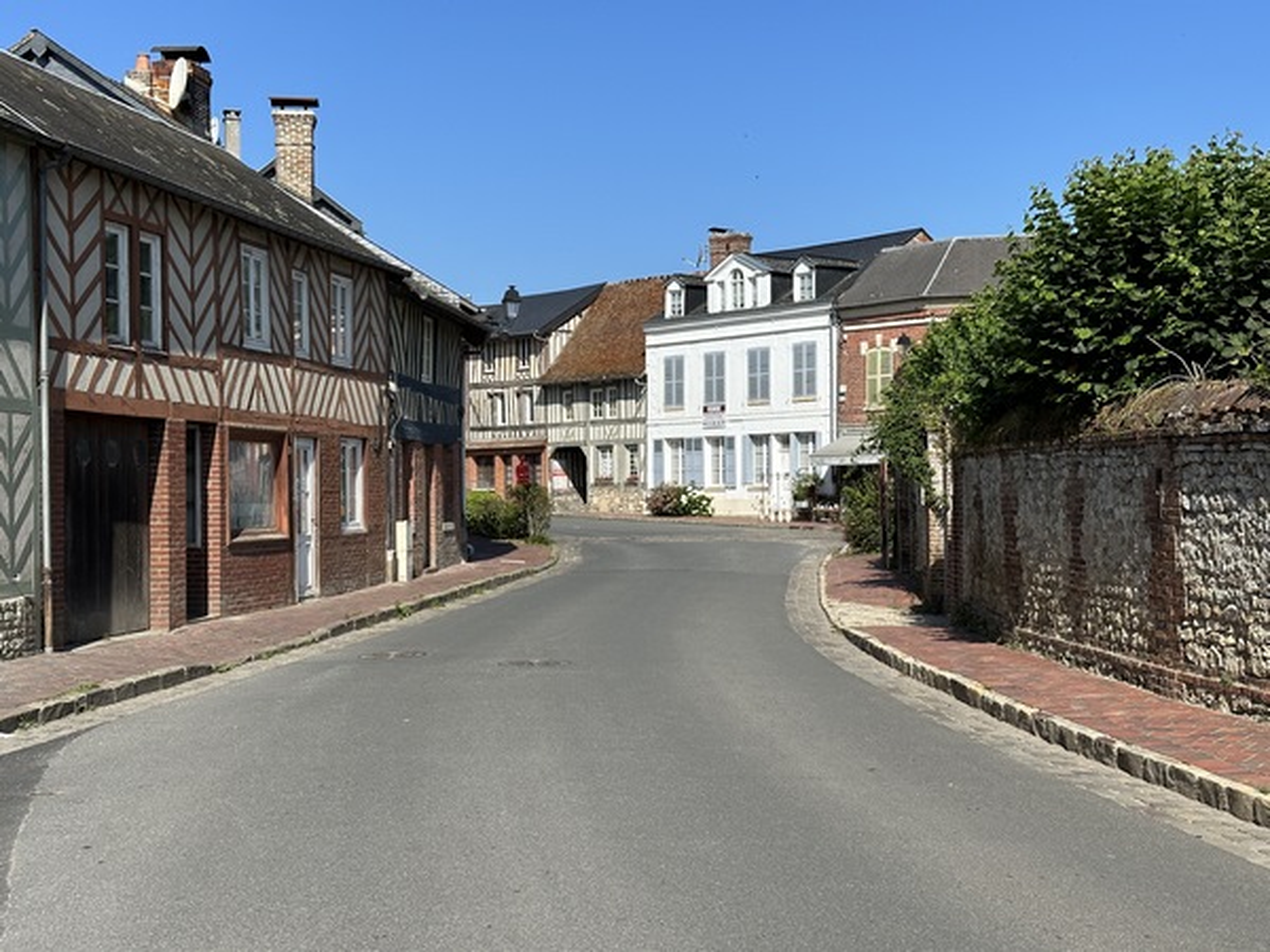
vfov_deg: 30.3
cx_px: 635
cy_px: 476
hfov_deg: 39.7
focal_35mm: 48
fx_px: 1761
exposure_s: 1/4367
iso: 64
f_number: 1.78
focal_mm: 6.86
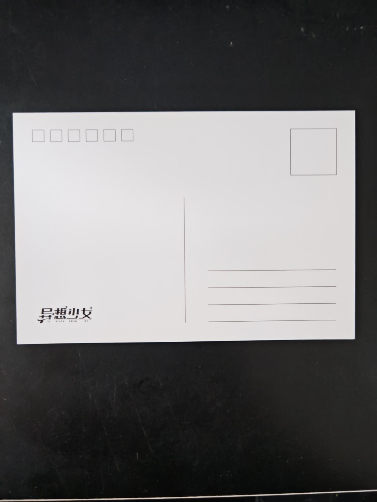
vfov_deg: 71.6
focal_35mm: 24
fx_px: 349
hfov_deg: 56.8
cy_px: 251
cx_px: 188
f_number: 1.9
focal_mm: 6.67
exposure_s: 1/25
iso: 800
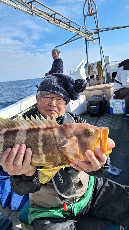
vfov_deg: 71.9
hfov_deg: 44.4
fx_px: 158
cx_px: 60
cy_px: 113
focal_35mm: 26
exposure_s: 1/2342
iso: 40
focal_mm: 5.54
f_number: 1.8
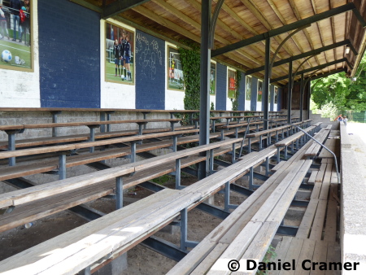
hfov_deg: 52.6
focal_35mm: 35
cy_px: 138
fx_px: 370
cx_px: 183
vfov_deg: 40.7
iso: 80
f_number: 3.7
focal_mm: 6.3
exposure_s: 1/80
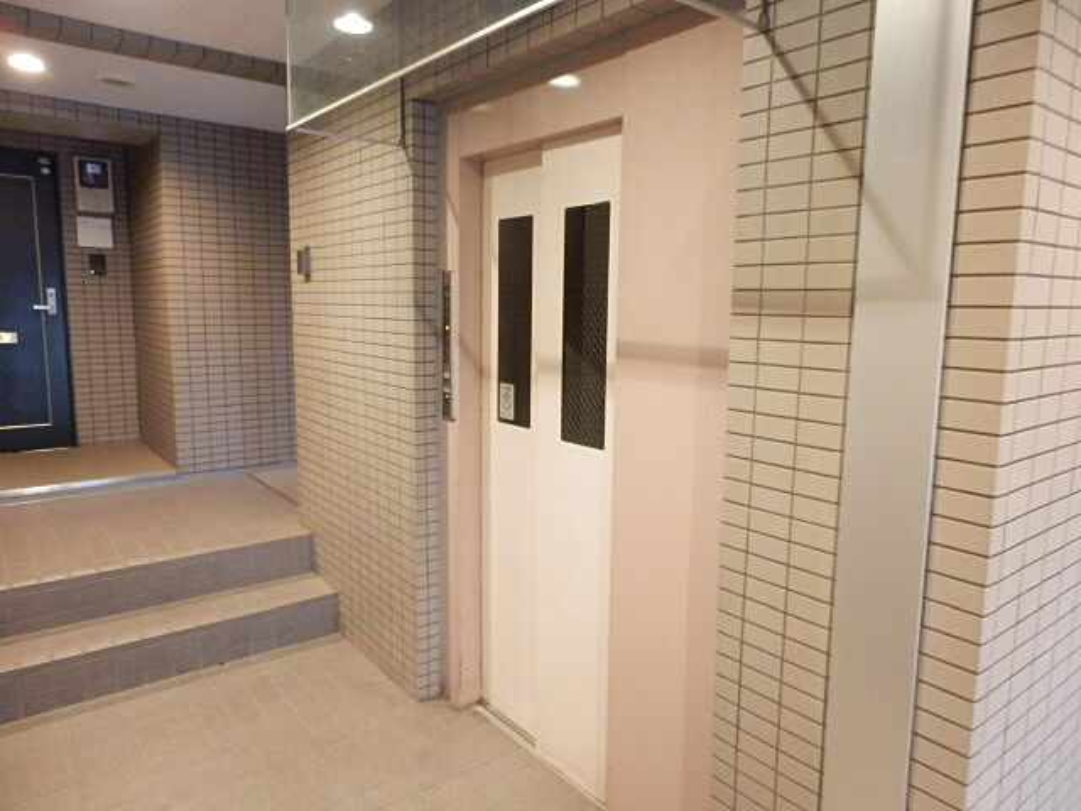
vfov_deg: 56.8
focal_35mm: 24
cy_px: 406
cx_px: 540
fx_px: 749
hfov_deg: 71.6
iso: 800
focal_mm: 4.2
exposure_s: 1/20
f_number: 3
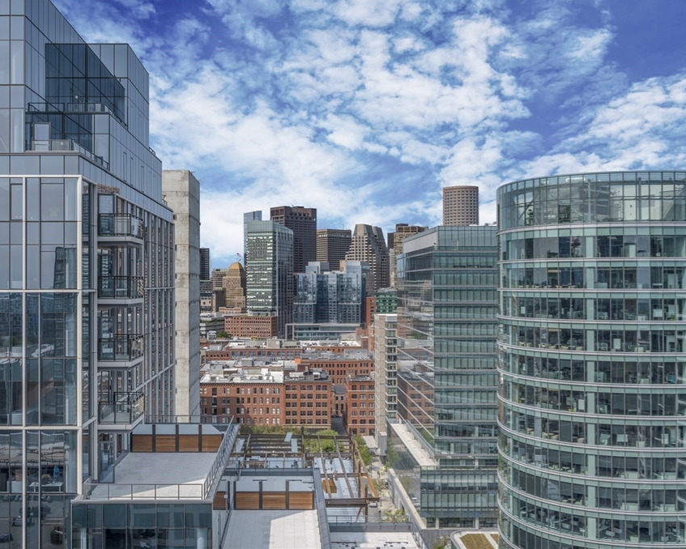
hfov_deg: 52.7
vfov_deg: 43.4
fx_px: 690
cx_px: 304
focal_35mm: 34
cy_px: 274
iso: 100
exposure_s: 1/400
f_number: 11
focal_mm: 30
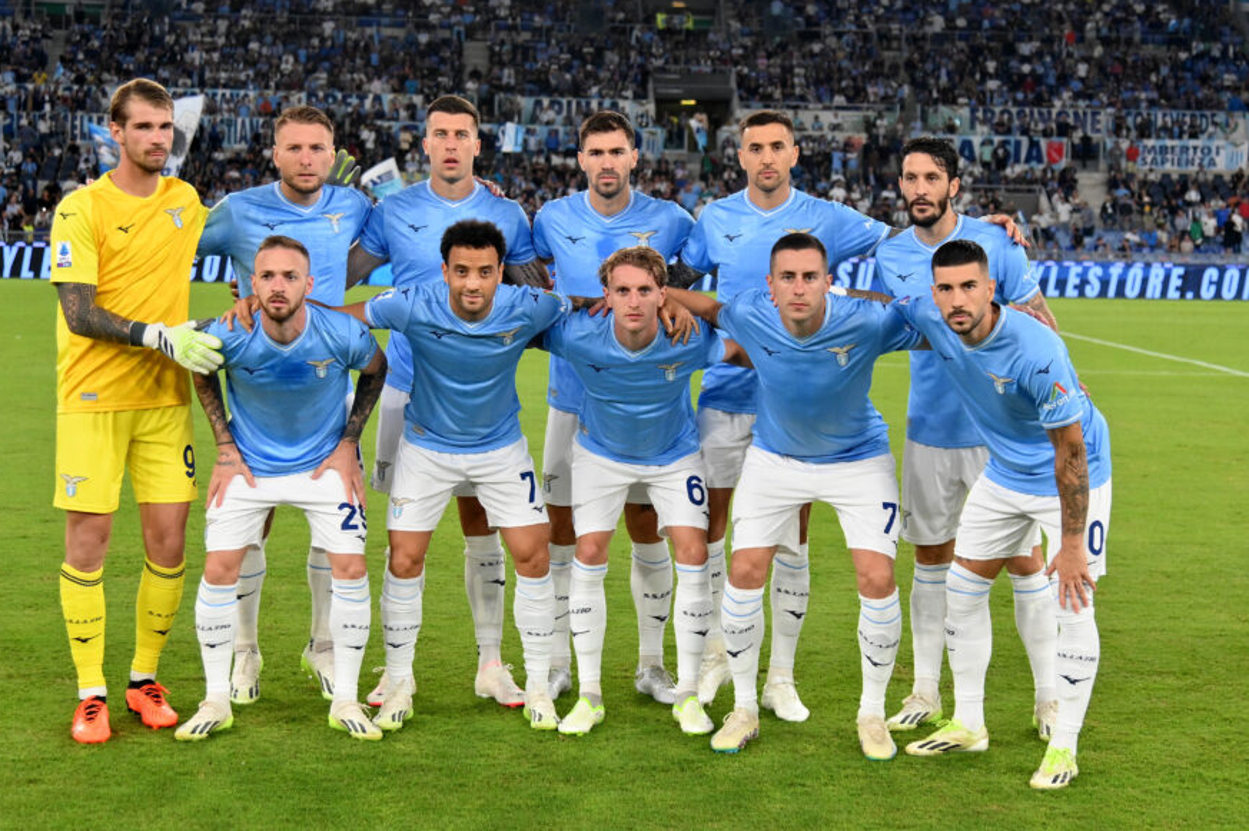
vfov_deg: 22.2
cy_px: 345
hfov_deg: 32.9
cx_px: 587
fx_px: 2115
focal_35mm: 61
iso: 2500
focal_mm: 52
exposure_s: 1/1250
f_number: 4
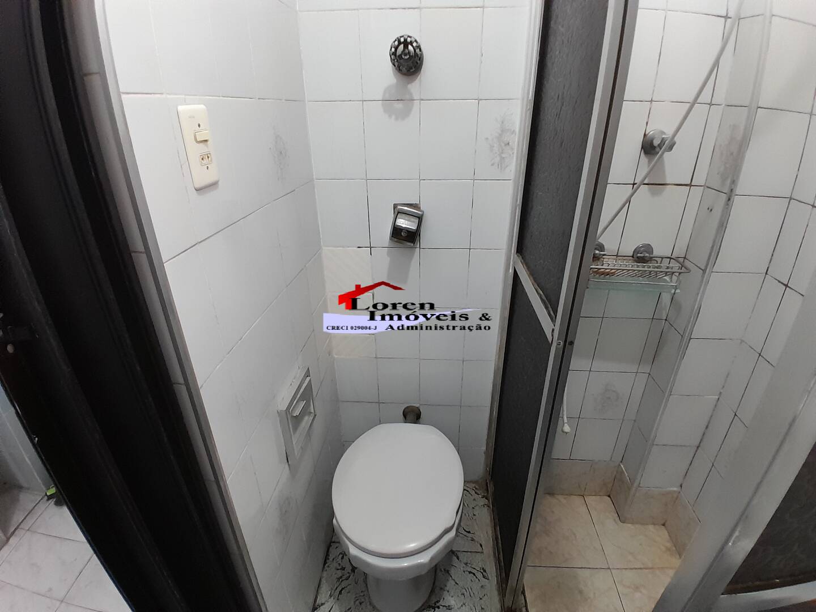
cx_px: 408
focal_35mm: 17
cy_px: 306
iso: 200
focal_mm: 1.46
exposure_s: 1/24
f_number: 2.2
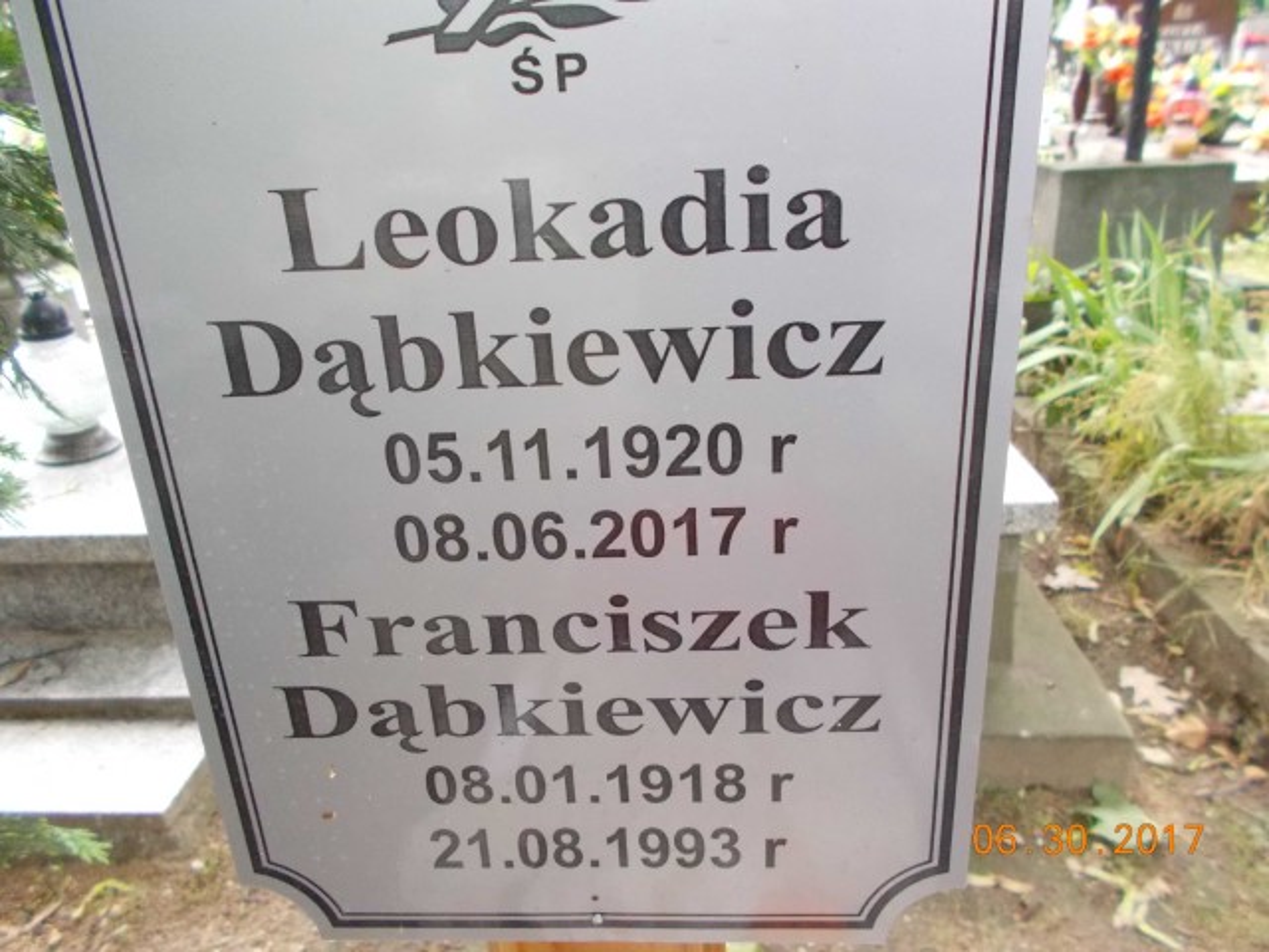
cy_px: 476
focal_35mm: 26
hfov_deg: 67.3
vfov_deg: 53.1
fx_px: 953
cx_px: 634
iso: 400
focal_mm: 4.6
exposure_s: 1/200
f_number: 3.2
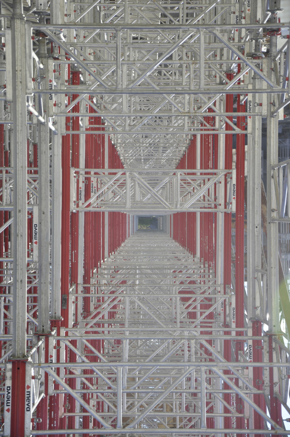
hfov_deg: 13.0
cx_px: 145
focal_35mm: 105
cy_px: 218
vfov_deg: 19.5
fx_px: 1272
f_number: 5.6
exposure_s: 1/500
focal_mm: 70
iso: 200
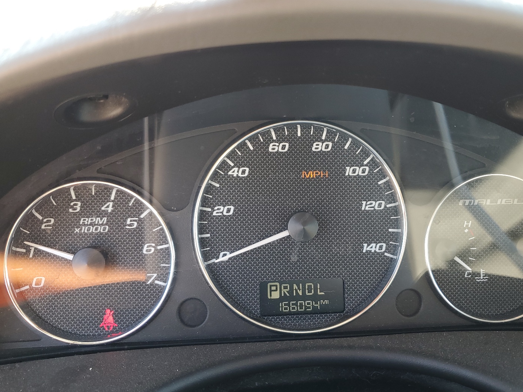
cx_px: 300
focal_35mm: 30
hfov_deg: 59.7
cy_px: 215
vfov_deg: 46.7
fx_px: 453
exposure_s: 1/120
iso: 58
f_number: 1.5
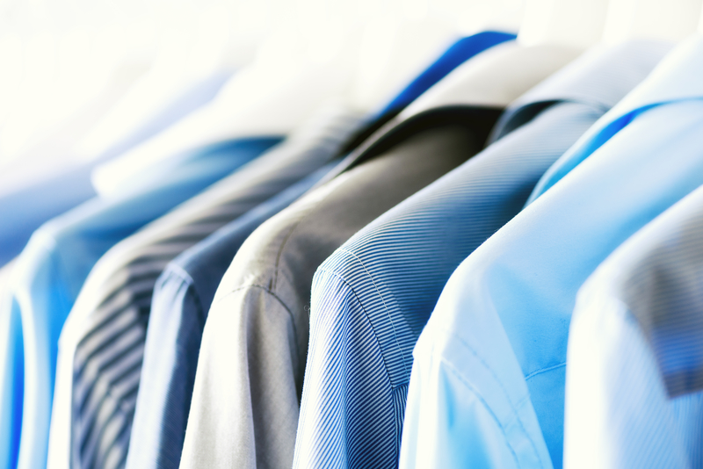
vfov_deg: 13.1
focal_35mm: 105
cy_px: 234
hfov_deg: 19.4
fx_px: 2051
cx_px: 352
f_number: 4.5
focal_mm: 105
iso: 320
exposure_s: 1/60
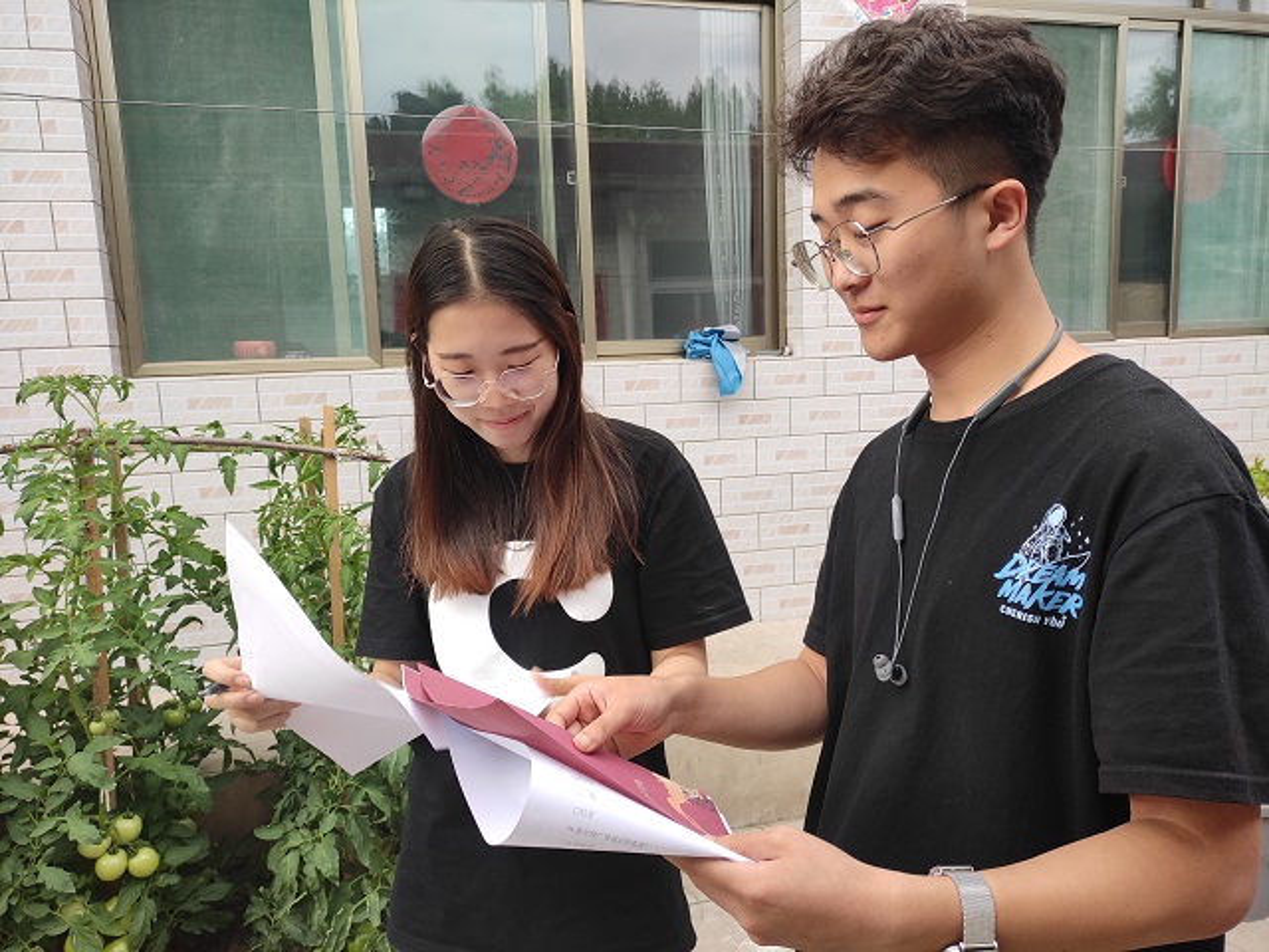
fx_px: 916
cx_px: 634
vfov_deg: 54.9
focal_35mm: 25
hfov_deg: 69.4
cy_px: 476
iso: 50
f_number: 1.89
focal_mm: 5.43
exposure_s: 1/136
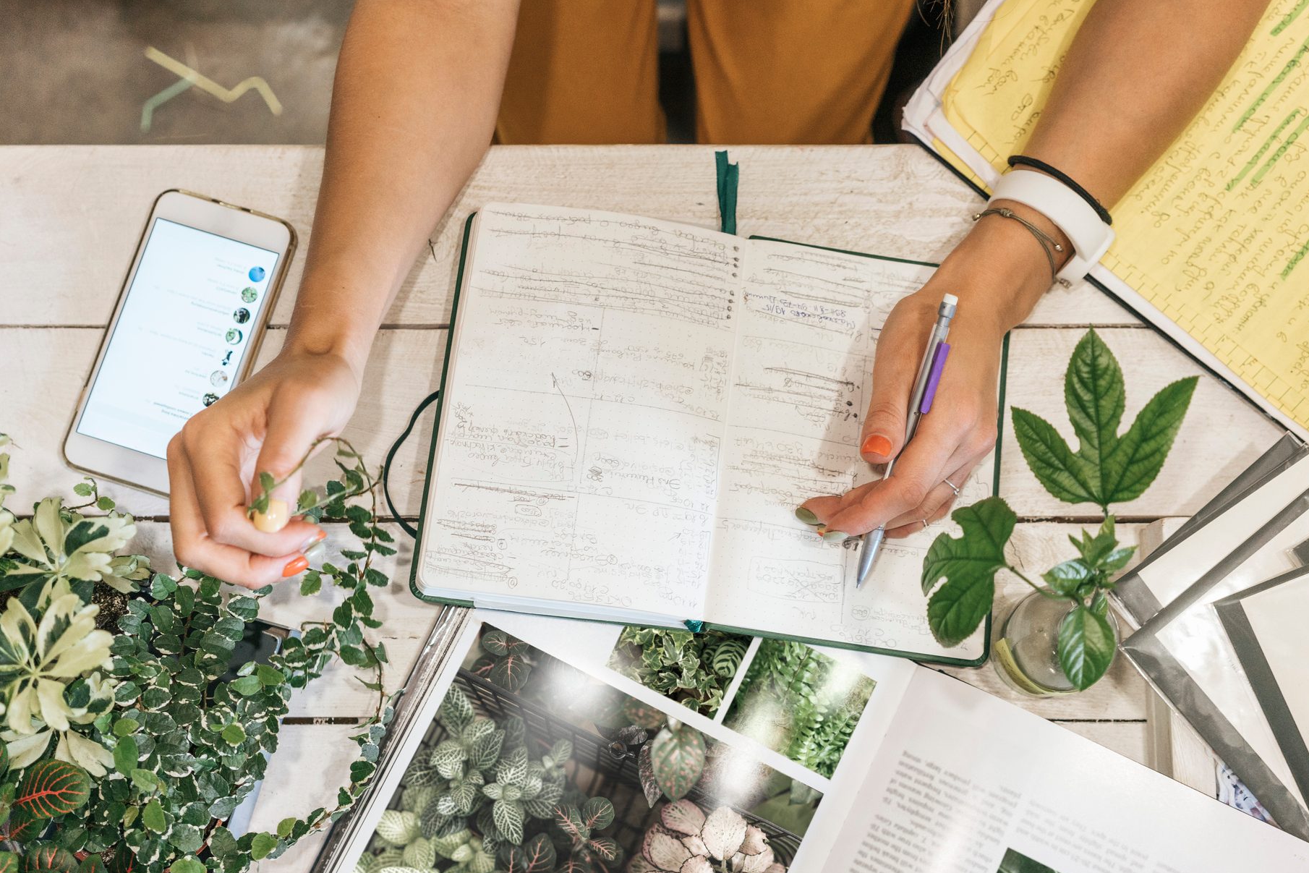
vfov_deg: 32.6
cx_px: 639
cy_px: 440
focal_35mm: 41
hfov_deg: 47.4
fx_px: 1491
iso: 800
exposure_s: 1/125
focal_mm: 35
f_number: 3.2
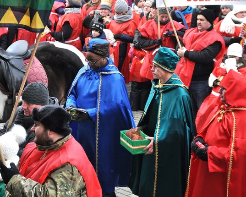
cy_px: 98
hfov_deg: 17.4
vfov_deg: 13.9
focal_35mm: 111
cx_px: 115
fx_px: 805
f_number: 6.3
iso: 1000
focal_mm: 65
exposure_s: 1/640
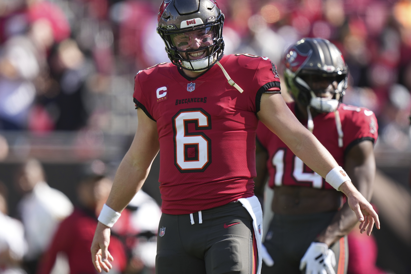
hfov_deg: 2.9
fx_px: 8093
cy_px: 128
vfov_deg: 1.9
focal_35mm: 709
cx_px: 199
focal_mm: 400
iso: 250
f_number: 2.8
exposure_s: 1/1600
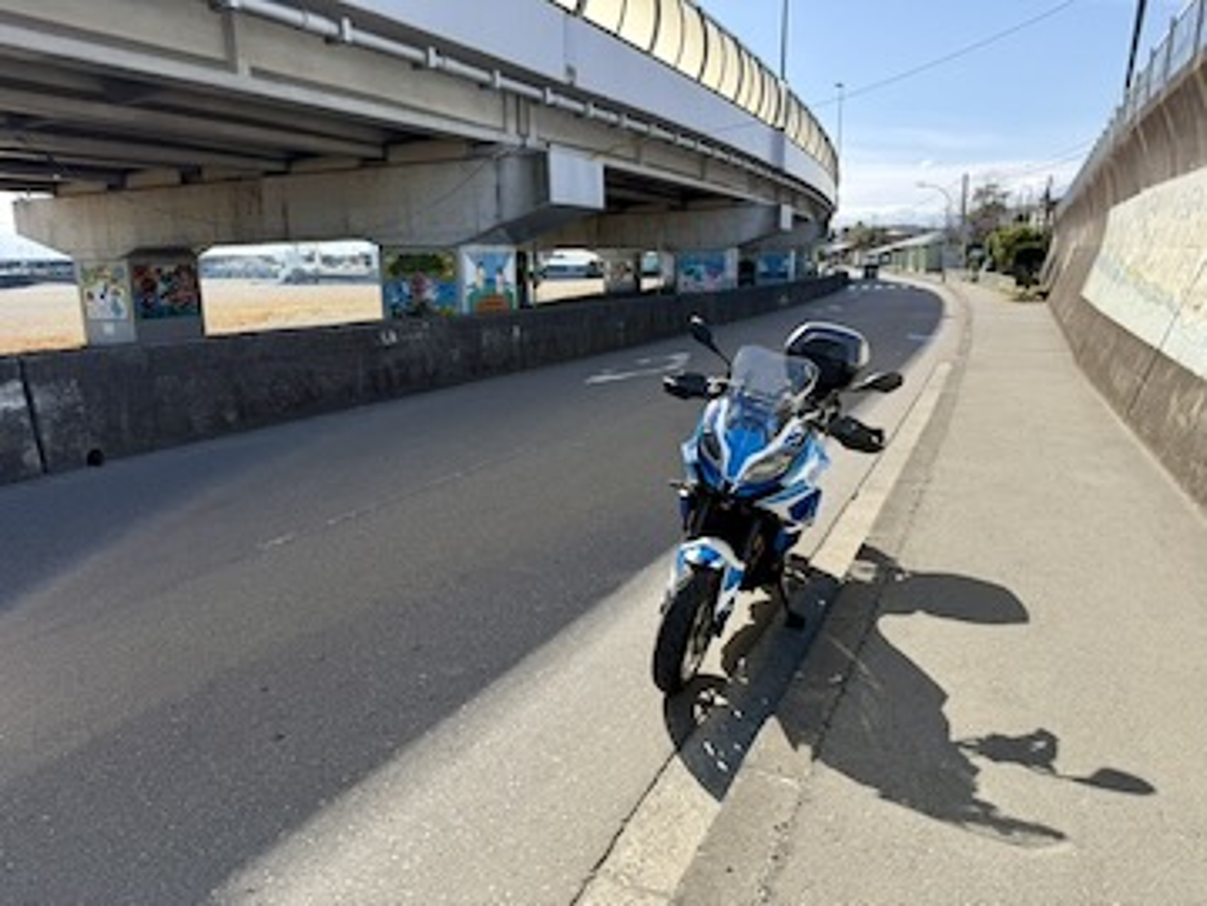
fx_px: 837
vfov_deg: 56.8
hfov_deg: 71.6
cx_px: 604
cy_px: 453
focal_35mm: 24
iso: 100
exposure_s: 1/3021
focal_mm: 6.76
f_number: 1.78
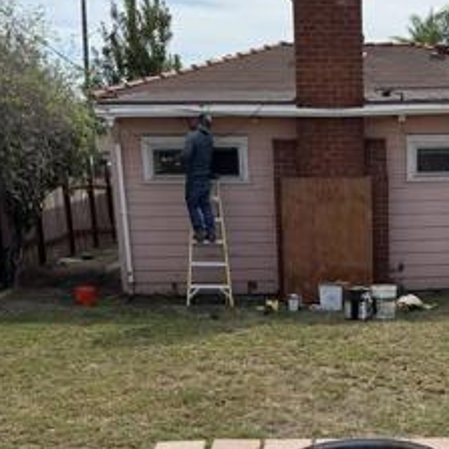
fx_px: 895
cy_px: 423
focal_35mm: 61
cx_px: 377
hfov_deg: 27.4
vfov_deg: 27.0
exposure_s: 1/3247
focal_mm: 6.76
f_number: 1.78
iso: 80
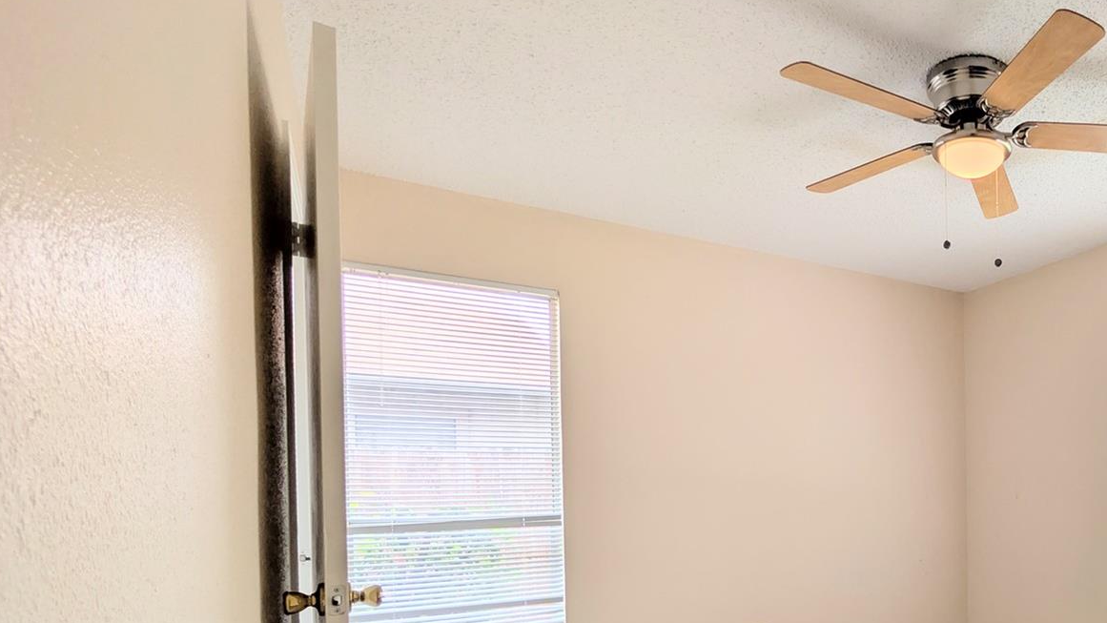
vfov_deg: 47.1
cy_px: 491
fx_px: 675
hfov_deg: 67.6
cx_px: 953
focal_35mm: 23
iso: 49
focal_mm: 2.02
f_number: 1.7
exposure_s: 1/510
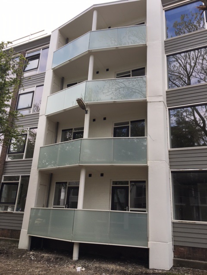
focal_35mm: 29
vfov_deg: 61.7
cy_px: 138
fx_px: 231
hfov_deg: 48.2
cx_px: 104
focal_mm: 4.15
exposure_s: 1/513
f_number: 2.2
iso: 25
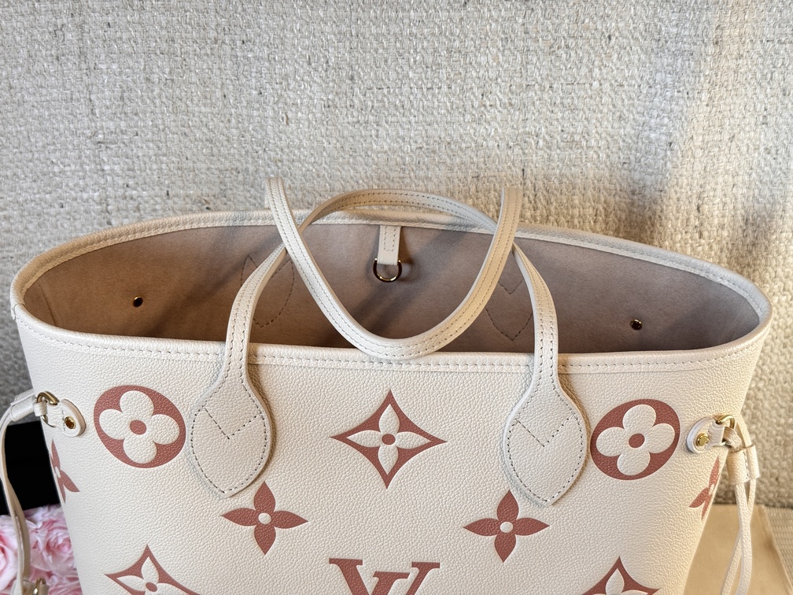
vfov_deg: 30.3
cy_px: 298
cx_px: 396
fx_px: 1100
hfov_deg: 39.7
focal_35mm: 48
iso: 80
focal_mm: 6.76
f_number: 1.78
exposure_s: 1/53
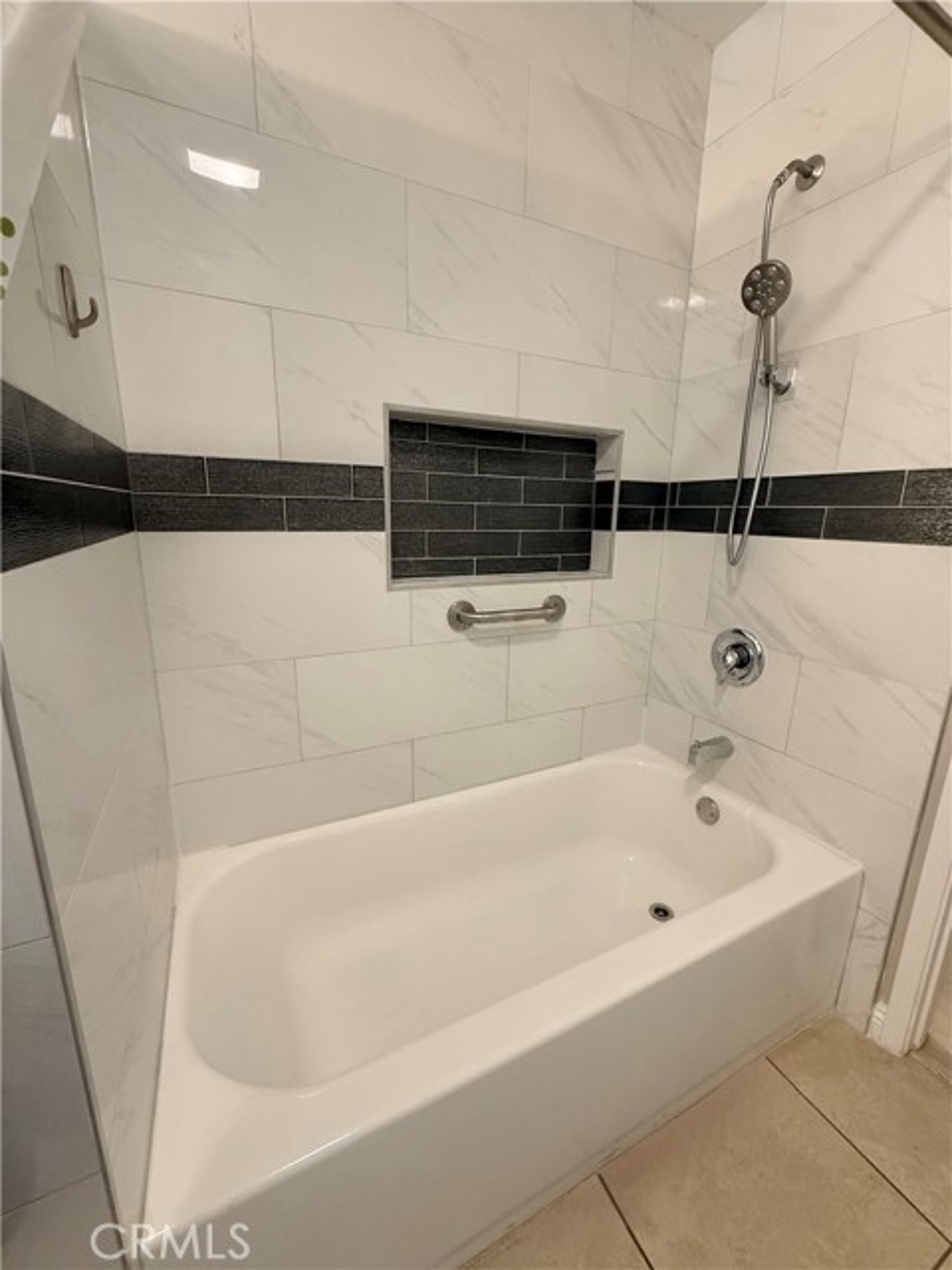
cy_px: 635
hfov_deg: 85.7
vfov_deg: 102.1
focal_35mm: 14
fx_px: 513
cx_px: 476
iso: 320
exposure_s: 1/60
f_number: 2.2
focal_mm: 2.22
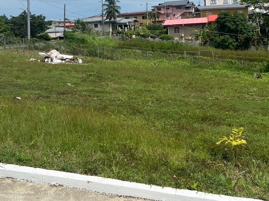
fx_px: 365
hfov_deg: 40.3
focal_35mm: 47
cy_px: 29
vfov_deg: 29.8
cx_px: 160
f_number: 1.5
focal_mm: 5.7
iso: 50
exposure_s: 1/9434
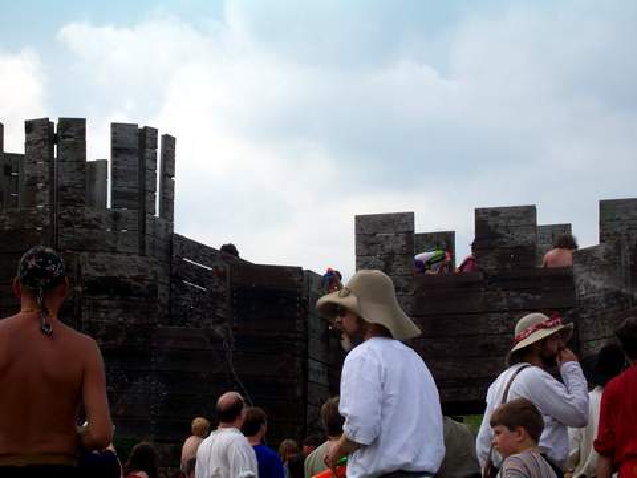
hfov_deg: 11.3
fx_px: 3220
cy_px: 239
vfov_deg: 8.5
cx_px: 318
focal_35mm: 175
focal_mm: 30
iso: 80
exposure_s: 1/250
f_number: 6.7
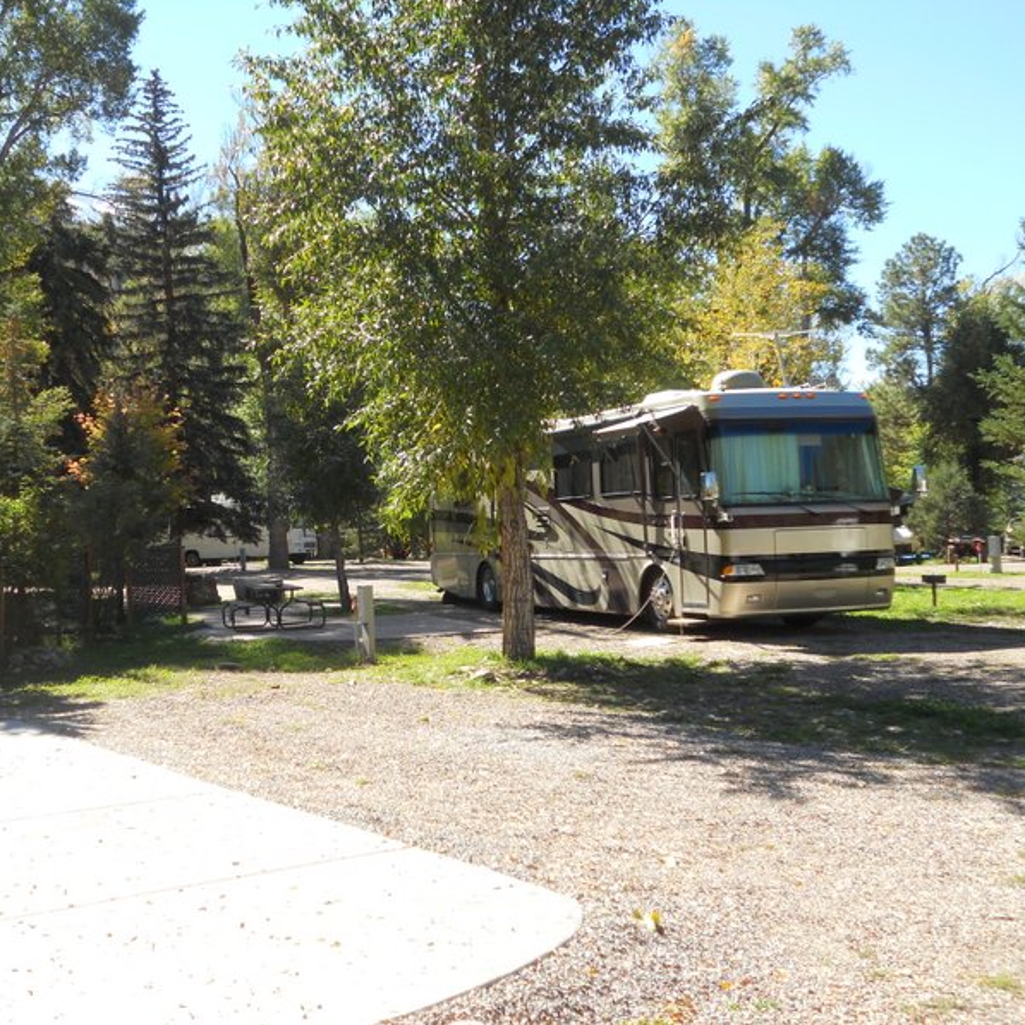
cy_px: 512
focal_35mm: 45
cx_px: 355
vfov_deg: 37.6
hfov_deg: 37.2
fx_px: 1508
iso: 80
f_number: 3.9
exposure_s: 1/250
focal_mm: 6.9
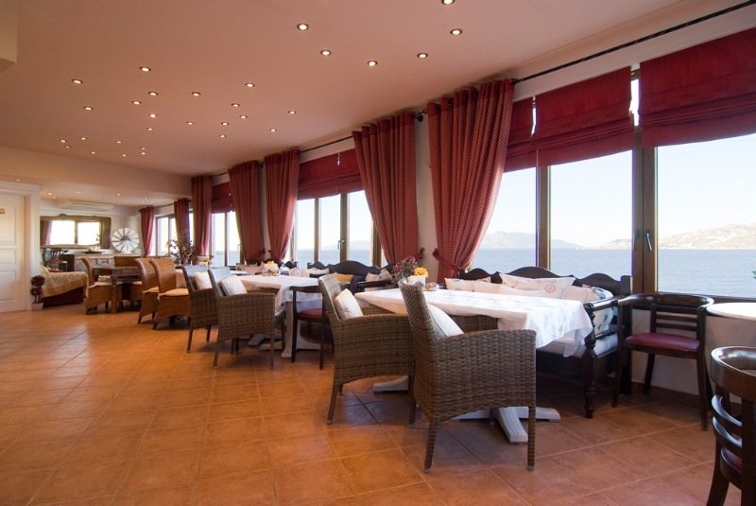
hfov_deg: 89.9
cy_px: 253
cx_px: 378
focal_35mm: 18
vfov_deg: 67.5
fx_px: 378
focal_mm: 12
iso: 400
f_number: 5
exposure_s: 1/30
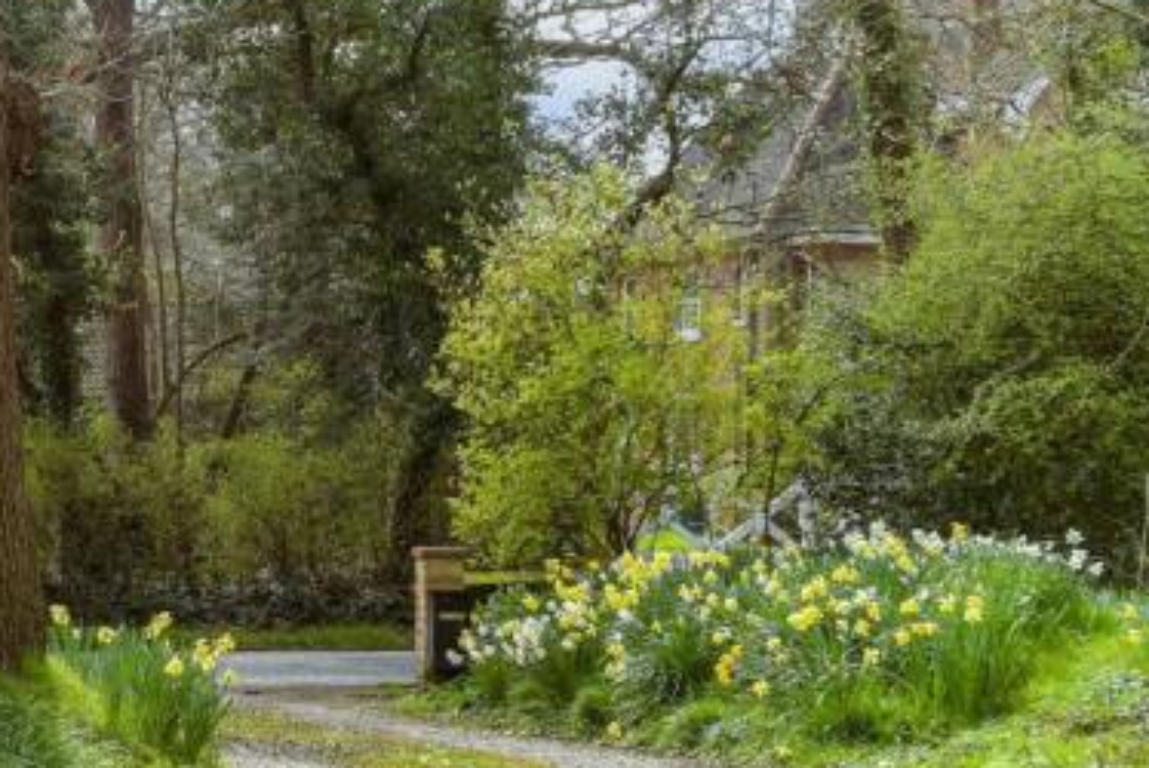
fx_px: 3354
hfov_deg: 19.2
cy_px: 481
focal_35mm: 105
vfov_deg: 13.1
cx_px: 155
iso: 160
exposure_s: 1/125
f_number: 8
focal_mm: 40
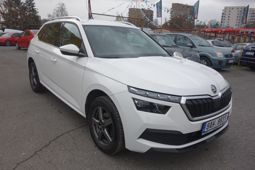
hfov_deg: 65.5
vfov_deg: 46.4
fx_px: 198
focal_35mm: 28
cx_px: 128
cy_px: 85
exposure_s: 1/100
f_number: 5
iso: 125
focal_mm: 10.4
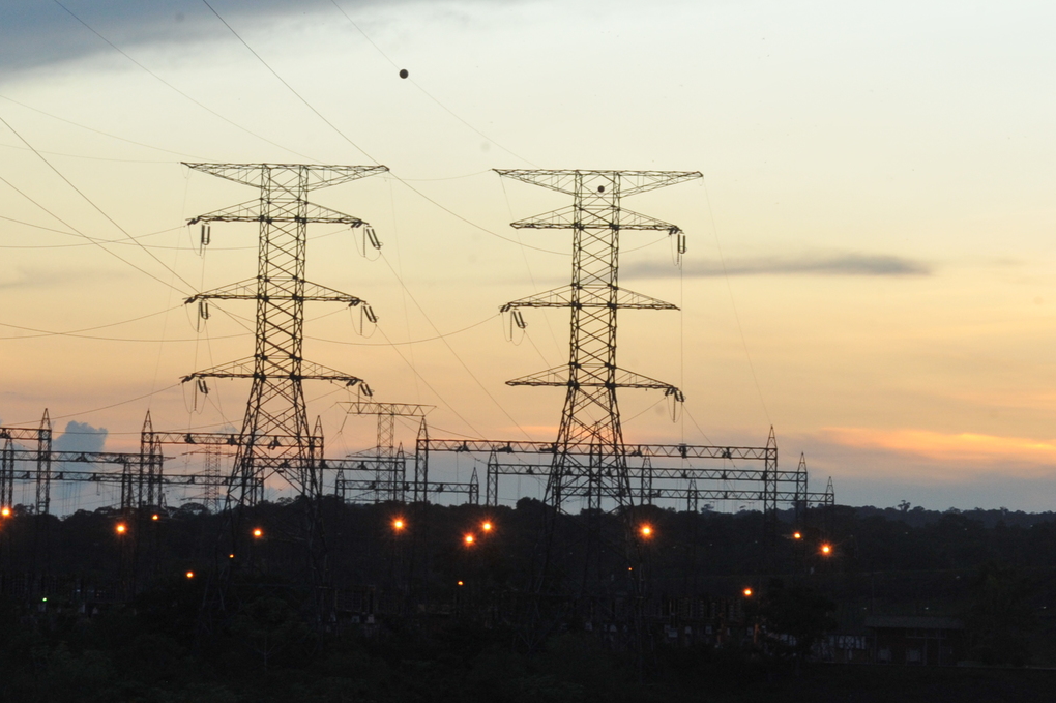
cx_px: 325
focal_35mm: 153
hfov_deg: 13.4
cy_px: 48
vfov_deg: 8.9
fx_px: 4486
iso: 1250
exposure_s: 1/25
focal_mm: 78
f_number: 16
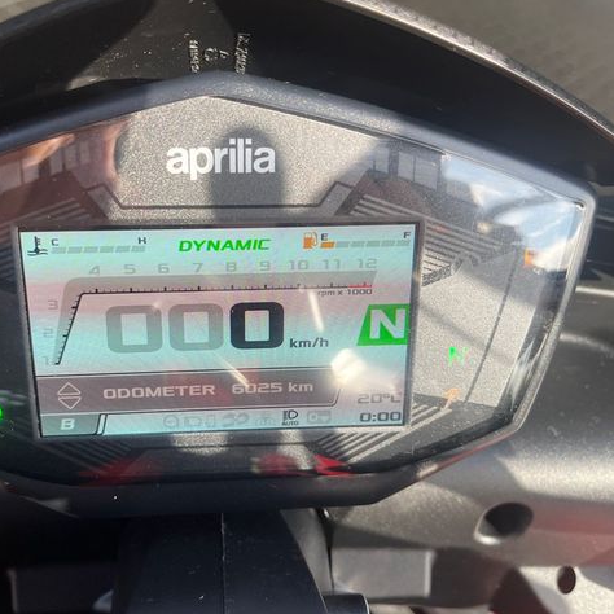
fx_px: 622
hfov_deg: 52.2
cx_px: 245
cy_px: 306
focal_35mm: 31
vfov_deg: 52.5
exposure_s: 1/499
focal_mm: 5.1
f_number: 1.6
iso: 50
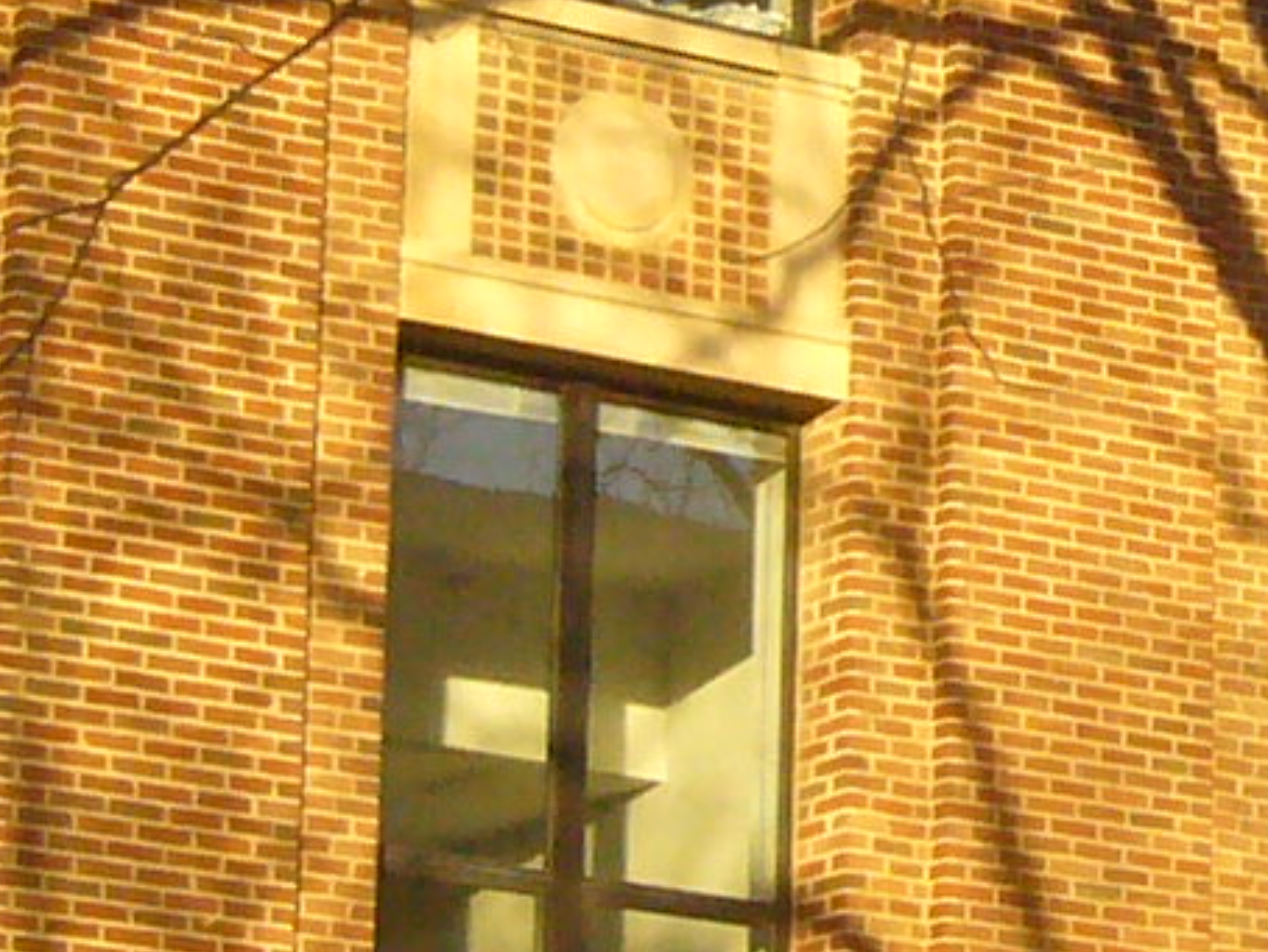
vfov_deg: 6.8
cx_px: 2100
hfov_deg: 8.8
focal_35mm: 217
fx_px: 7953
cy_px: 103
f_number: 5.6
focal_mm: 5.8
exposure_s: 1/250
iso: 200
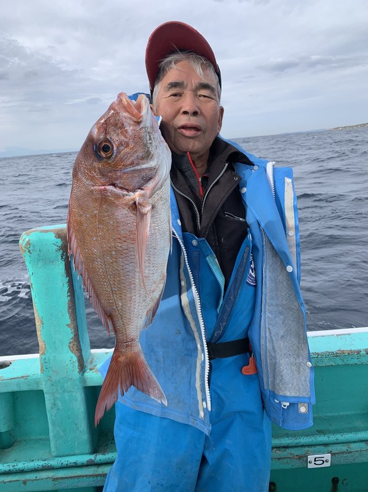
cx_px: 184
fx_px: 369
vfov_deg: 67.3
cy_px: 246
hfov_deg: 53.0
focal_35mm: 26
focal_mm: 4.25
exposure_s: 1/1299
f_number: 1.8
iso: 25
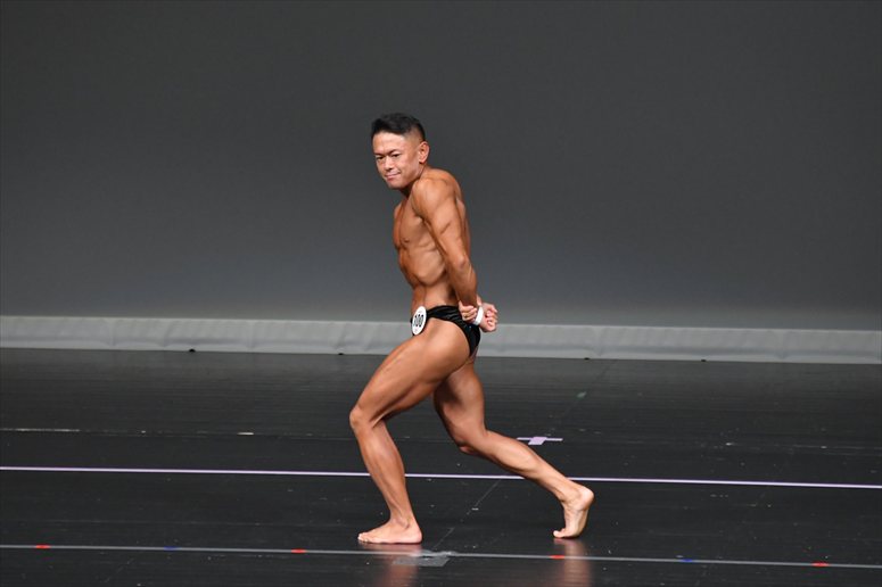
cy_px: 294
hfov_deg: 6.0
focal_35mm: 345
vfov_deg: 4.0
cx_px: 441
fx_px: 8448
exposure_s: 1/400
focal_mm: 230
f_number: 5.6
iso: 4000
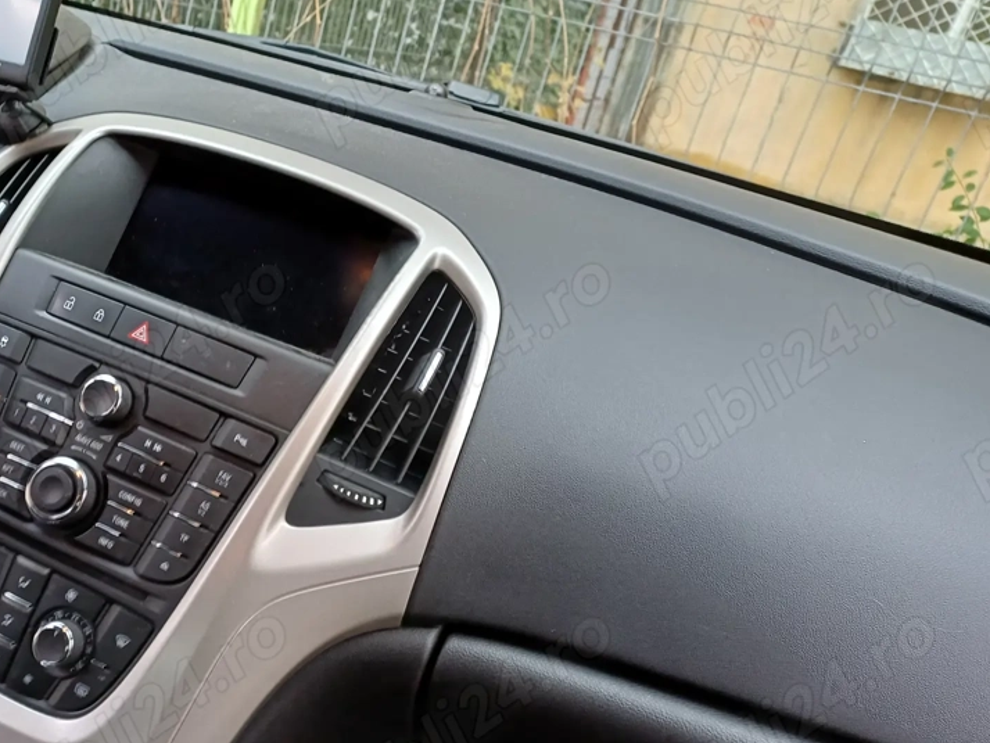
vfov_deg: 40.7
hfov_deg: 51.2
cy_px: 398
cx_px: 298
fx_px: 1001
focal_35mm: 35
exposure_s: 1/50
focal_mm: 4.65
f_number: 1.8
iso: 320
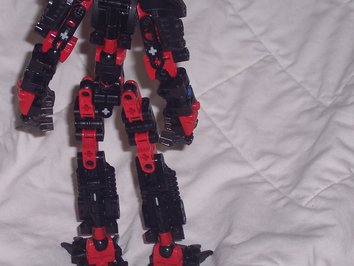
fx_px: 1462
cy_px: 112
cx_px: 136
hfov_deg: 13.8
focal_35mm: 143
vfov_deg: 10.4
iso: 100
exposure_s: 1/125
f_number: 4.8
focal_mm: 21.3
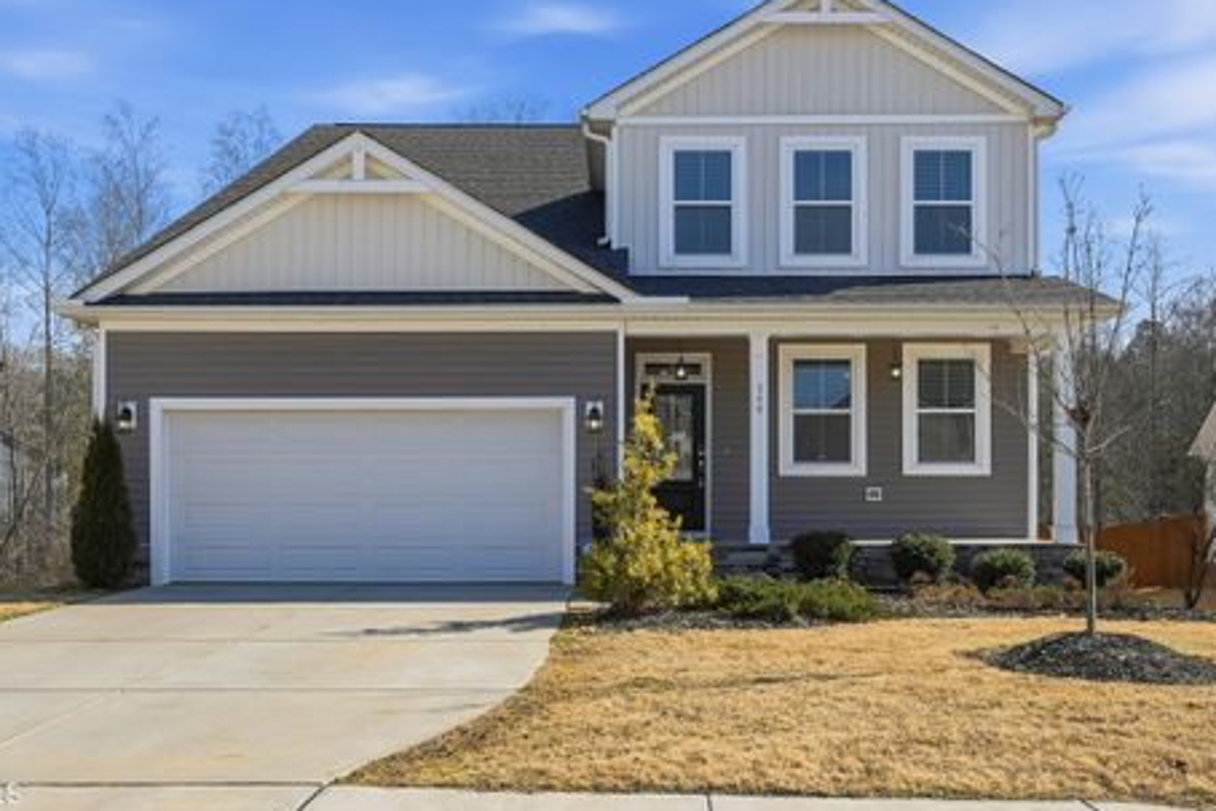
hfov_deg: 57.2
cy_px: 388
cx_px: 619
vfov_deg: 40.0
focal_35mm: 33
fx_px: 1115
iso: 250
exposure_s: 1/8000
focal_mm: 30
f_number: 9
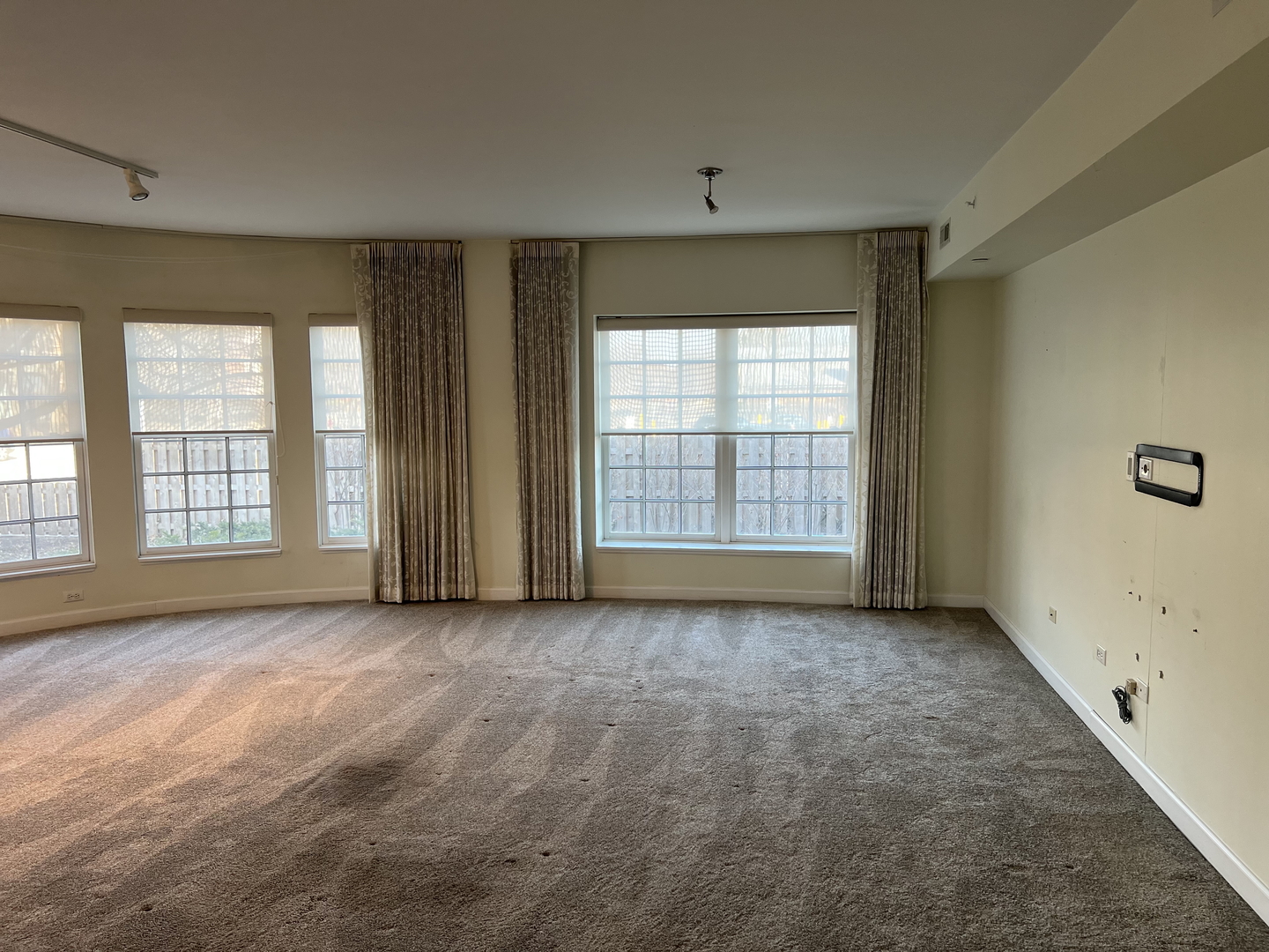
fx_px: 953
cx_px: 634
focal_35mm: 26
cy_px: 476
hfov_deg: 67.3
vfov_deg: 53.1
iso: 100
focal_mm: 5.7
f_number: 1.5
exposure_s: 1/120
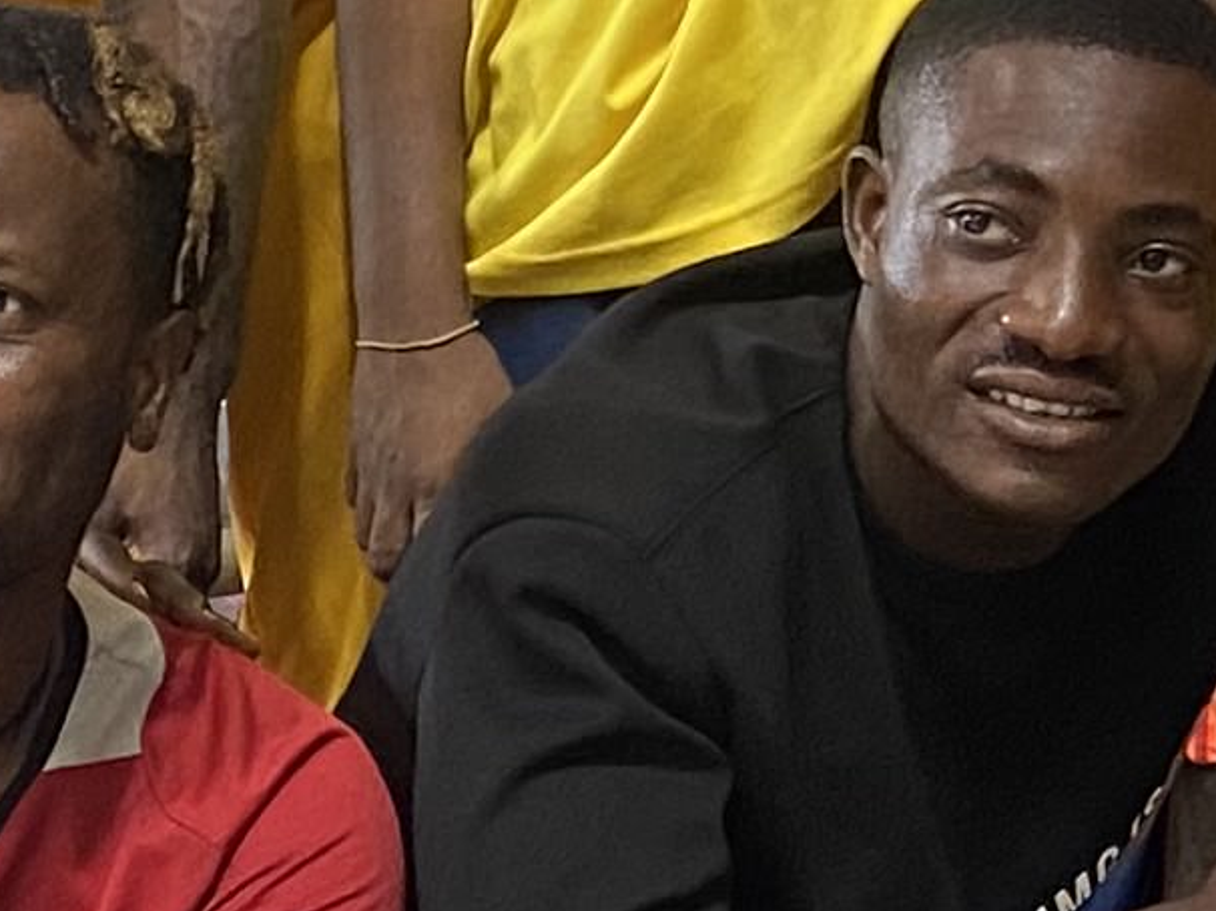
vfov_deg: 8.6
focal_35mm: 173
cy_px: 142
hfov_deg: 10.8
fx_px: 6075
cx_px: 2123
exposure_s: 1/50
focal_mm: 4.25
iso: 125
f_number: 1.8
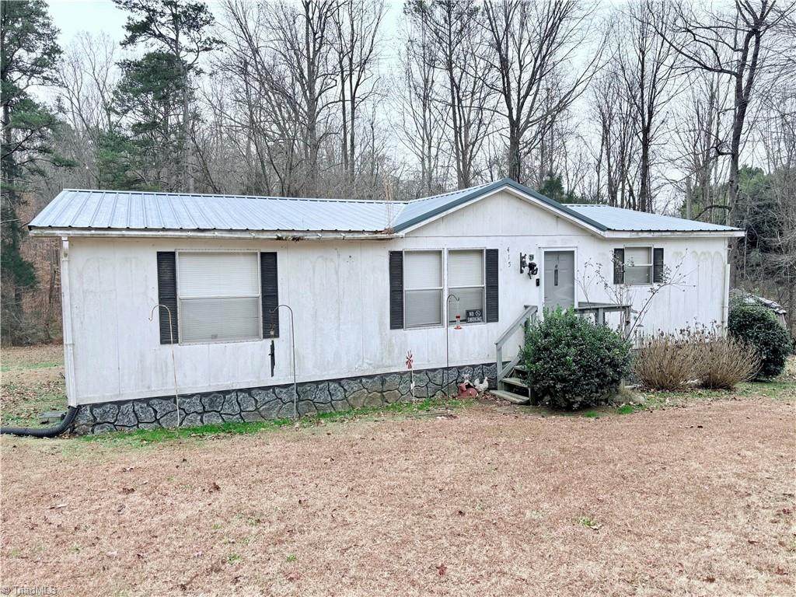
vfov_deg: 53.1
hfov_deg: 67.3
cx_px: 398
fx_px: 598
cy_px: 298
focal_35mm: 26
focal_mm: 5.96
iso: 40
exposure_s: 1/213
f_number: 1.6
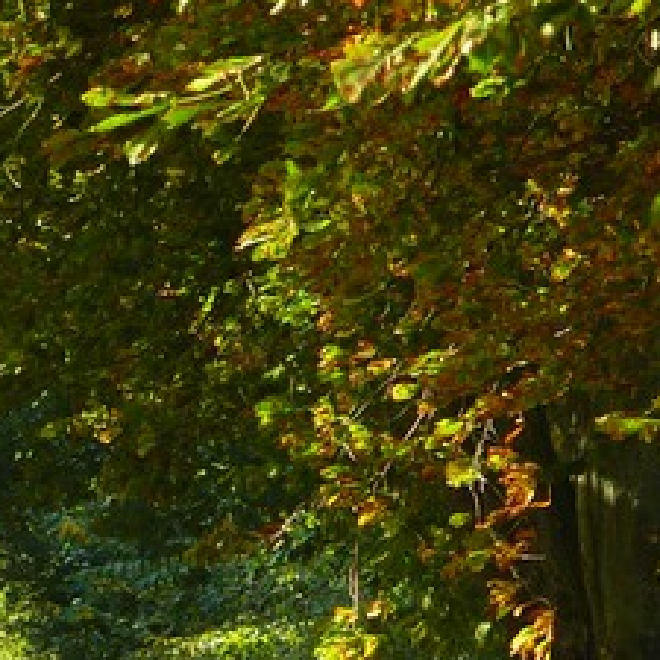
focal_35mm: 488
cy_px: 704
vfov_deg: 3.6
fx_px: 10527
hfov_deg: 3.6
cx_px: 32
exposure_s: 1/50
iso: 100
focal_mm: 35.1
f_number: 3.6
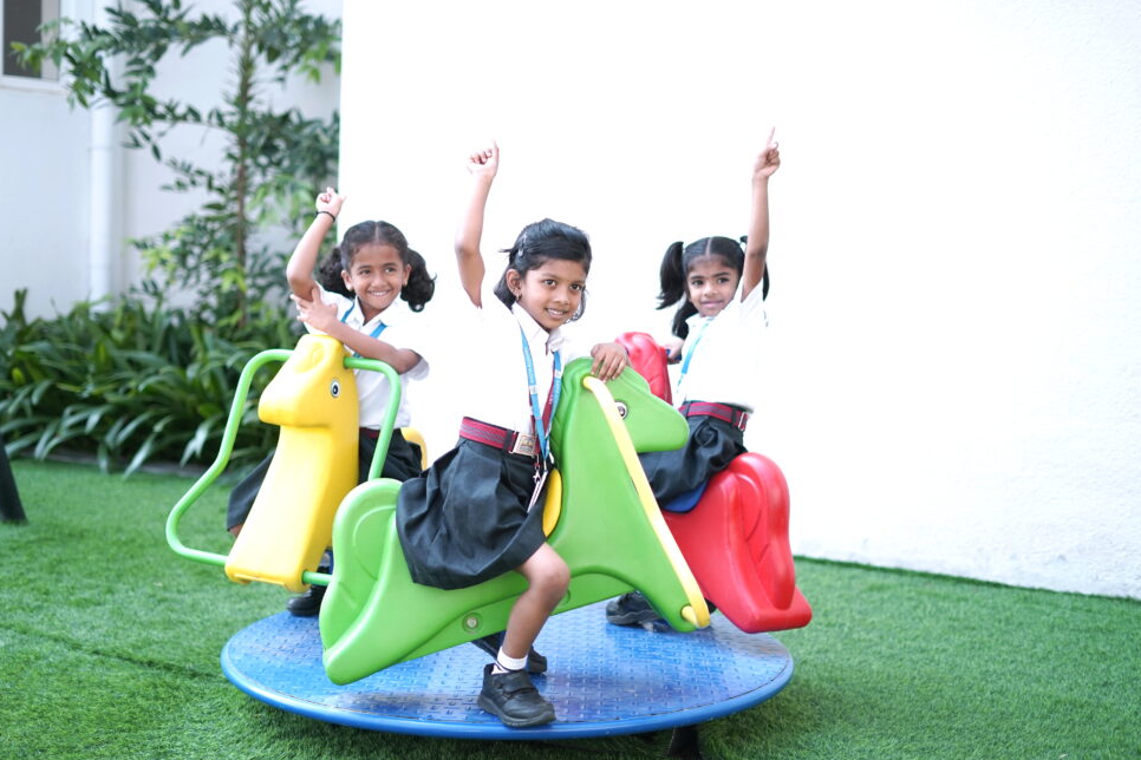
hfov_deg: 37.5
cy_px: 381
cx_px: 559
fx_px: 1680
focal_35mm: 53
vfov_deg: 25.5
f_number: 1.8
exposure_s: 1/4000
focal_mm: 50
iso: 320
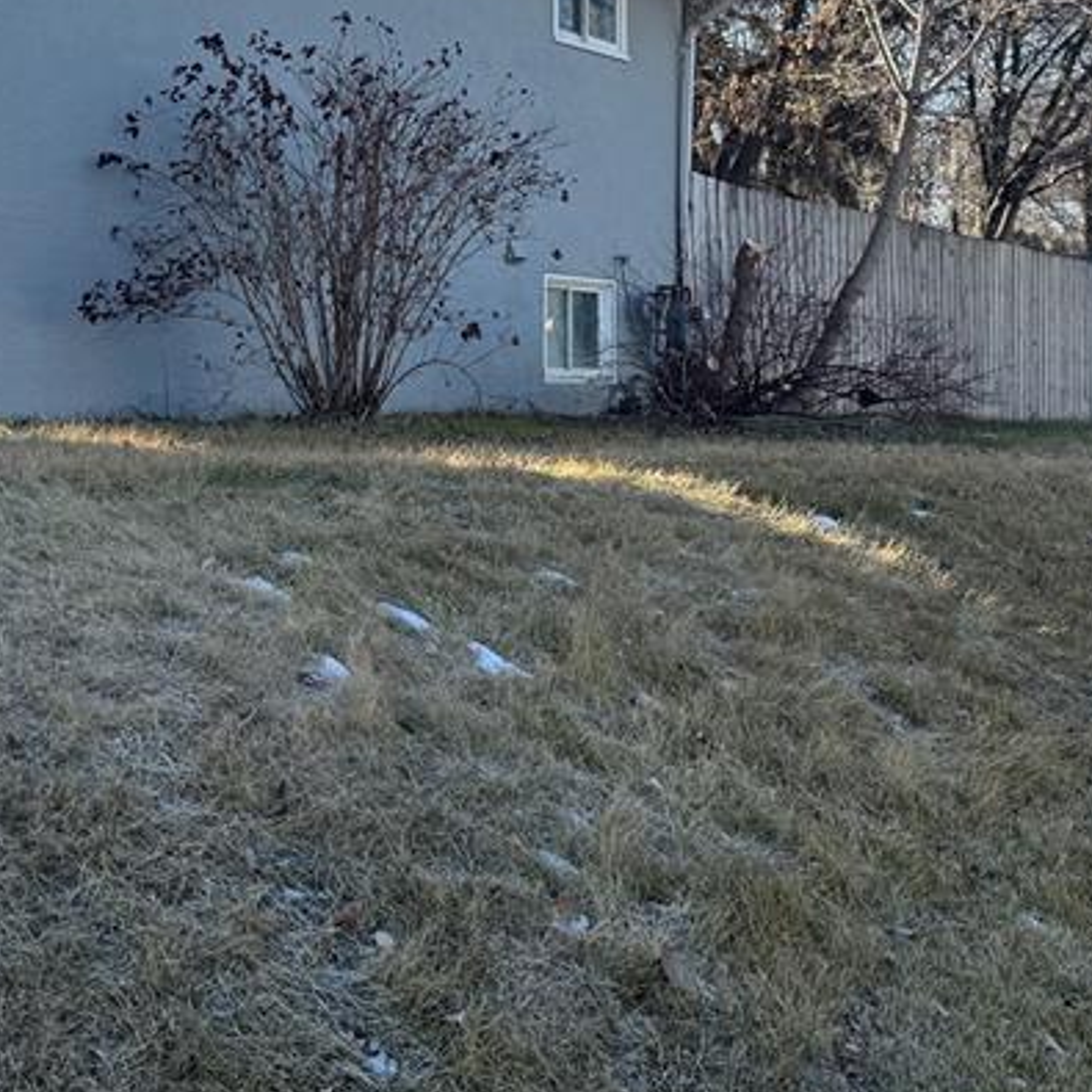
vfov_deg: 29.5
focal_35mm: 55
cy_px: 58
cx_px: 379
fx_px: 1963
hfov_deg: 30.9
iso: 80
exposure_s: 1/2252
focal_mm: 6.76
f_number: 1.78
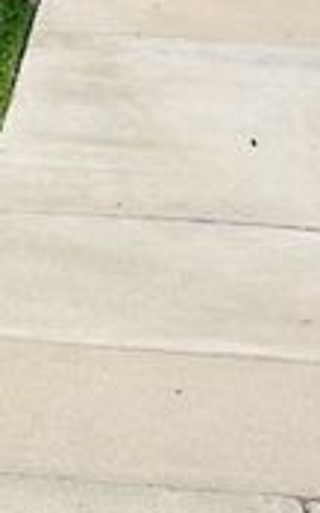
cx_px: 76
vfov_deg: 17.3
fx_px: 1469
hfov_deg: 12.4
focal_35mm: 105
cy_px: -321
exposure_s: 1/6993
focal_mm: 5.7
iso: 50
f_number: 1.5
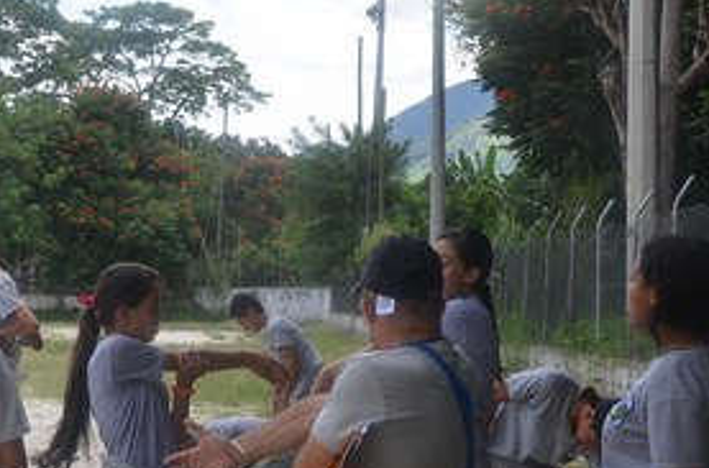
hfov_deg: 19.7
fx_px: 2023
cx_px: 169
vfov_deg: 12.9
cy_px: 527
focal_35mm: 103
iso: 200
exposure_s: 1/250
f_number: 8
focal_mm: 28
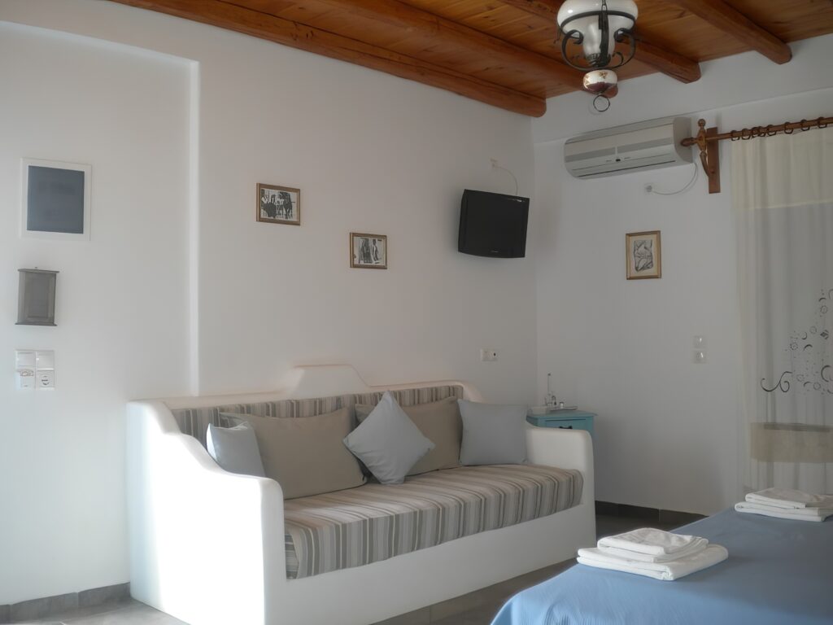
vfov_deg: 40.7
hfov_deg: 52.6
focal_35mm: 35
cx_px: 416
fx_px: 842
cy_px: 312
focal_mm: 6.3
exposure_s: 1/58
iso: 198
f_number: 3.1
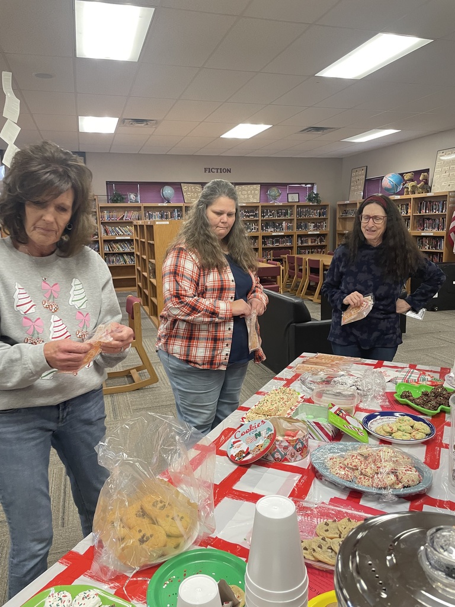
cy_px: 304
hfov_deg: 53.1
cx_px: 228
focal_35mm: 26
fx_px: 456
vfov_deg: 67.3
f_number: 1.6
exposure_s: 1/60
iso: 200
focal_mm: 4.2
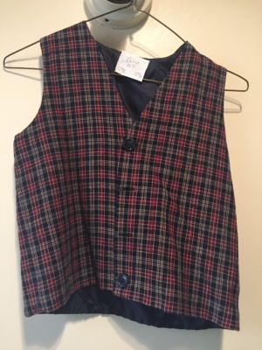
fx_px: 293
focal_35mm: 29
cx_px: 131
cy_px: 175
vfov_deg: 61.7
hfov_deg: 48.2
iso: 250
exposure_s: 1/24
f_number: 2.2
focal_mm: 4.15
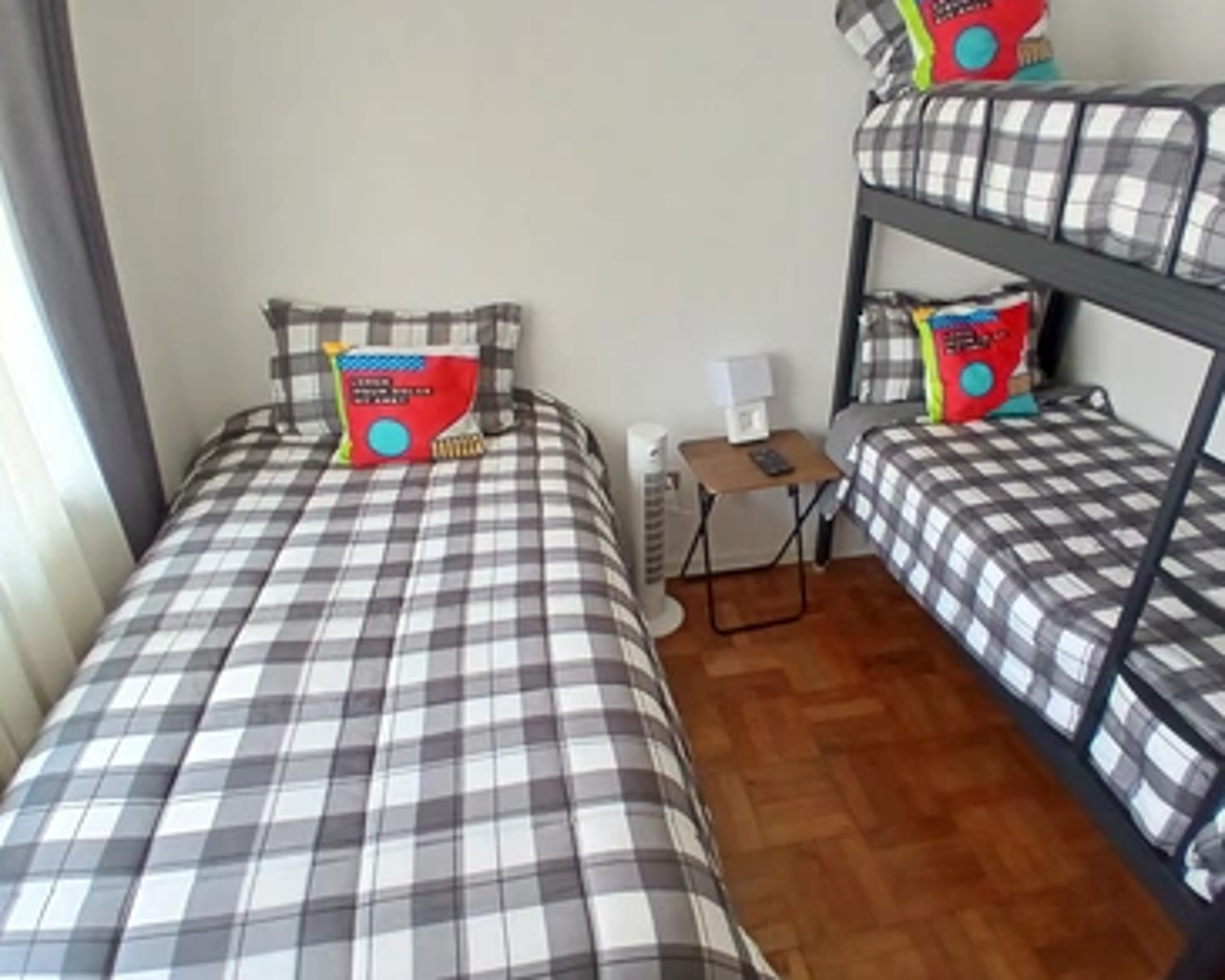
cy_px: 520
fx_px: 725
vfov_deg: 68.0
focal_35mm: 20
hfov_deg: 79.7
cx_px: 718
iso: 125
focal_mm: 1.4
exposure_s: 1/33
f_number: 2.2
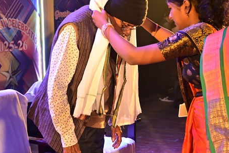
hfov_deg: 25.0
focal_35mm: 81
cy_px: 62
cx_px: 117
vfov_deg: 16.8
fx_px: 517
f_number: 4.8
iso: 800
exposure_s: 1/200
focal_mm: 30.5
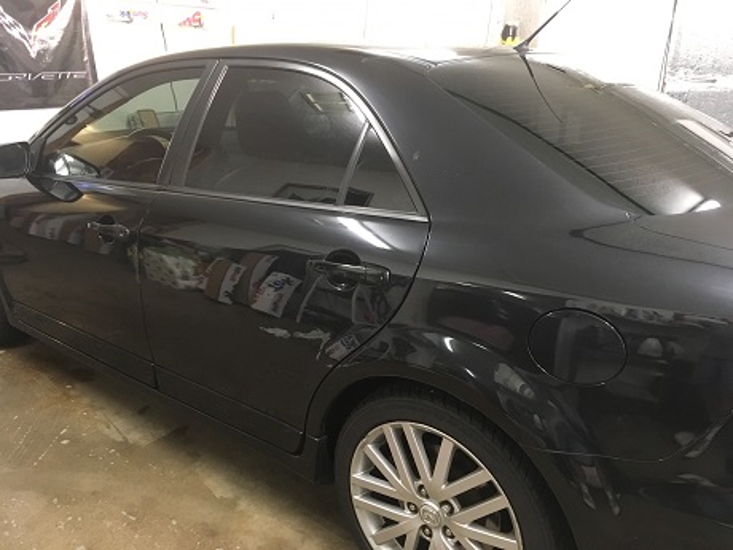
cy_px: 275
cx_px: 366
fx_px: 614
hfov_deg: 61.7
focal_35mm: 29
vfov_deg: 48.2
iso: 200
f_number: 2.2
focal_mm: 4.15
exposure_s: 1/24
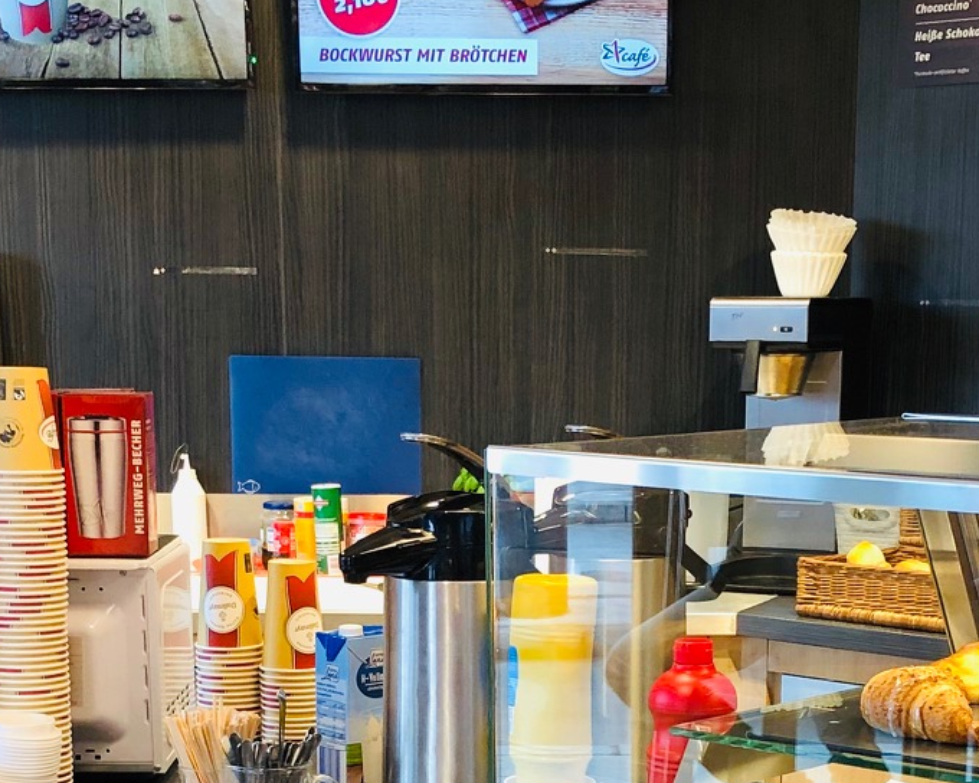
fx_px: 2347
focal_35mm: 81
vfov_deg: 18.3
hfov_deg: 23.5
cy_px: 830
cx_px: 577
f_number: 1.8
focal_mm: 4
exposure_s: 1/33
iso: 32
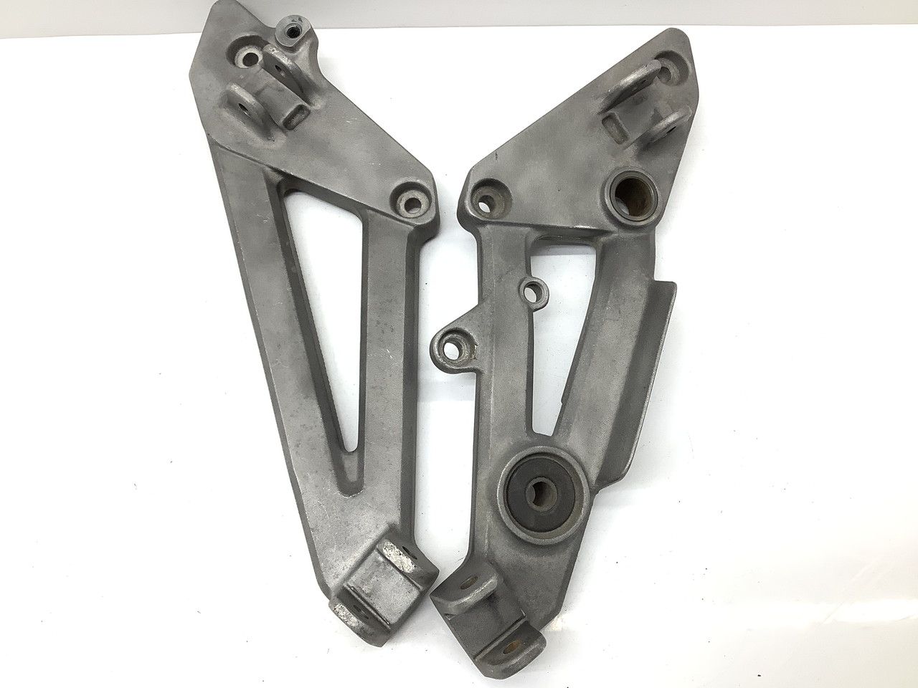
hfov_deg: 58.4
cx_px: 459
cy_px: 344
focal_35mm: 31
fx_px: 822
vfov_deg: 45.4
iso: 64
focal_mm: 3.3
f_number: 2.4
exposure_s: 1/120
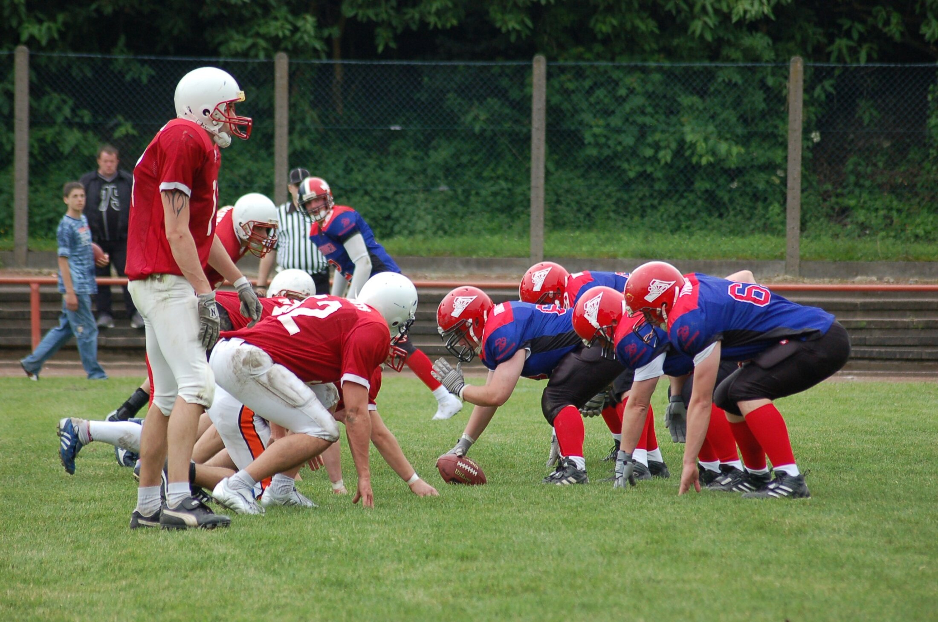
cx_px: 469
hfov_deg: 9.2
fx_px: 5851
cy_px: 311
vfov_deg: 6.1
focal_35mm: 225
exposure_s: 1/500
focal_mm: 150
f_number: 4.5
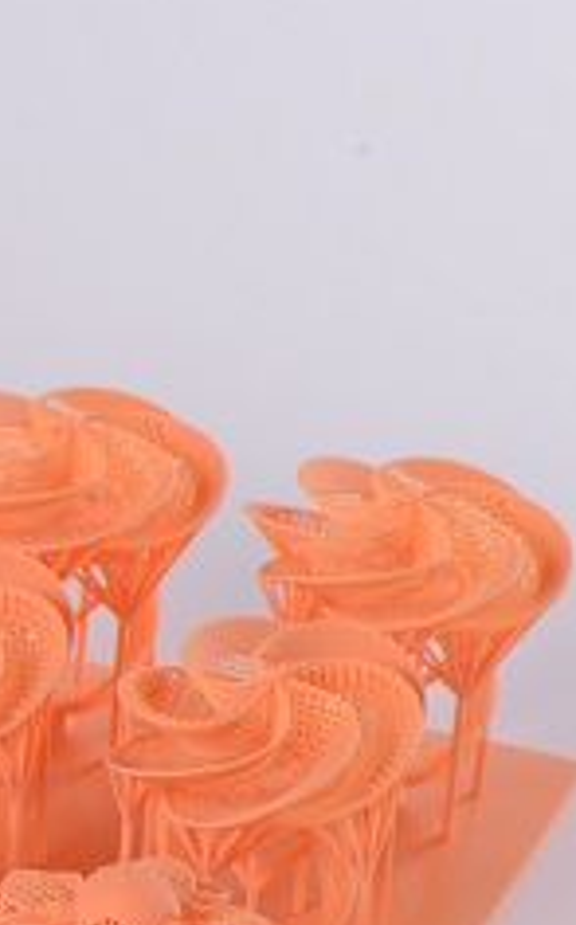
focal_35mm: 454
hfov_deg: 2.8
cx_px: -1191
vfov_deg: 4.6
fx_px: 11431
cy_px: 966
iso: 100
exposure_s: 1/125
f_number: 20
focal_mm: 105
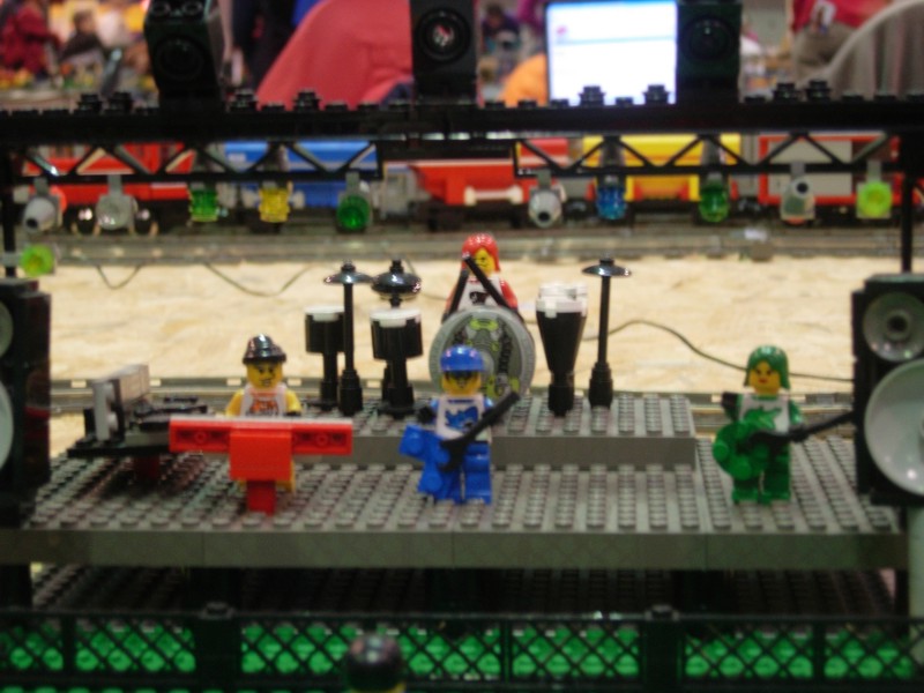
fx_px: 2189
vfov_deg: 18.0
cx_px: 462
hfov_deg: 23.8
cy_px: 346
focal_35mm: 82
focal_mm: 17
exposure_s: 1/4
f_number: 4
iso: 100
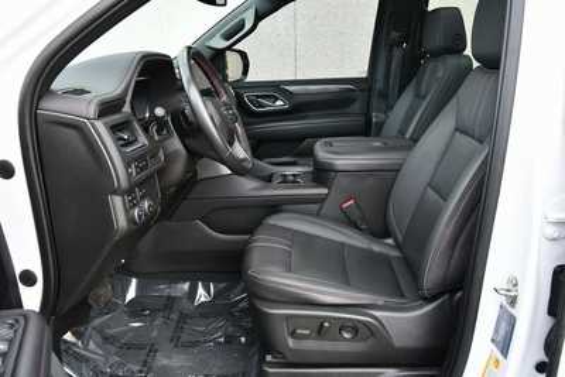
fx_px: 471
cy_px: 188
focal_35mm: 30
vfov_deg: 43.6
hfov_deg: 61.9
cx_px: 282
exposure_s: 1/125
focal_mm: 20
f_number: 5.6
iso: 800
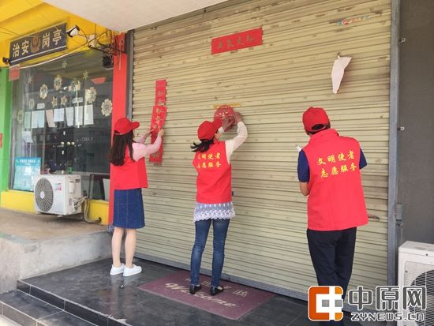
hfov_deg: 61.6
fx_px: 364
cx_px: 217
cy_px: 163
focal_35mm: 29
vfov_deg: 48.3
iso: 32
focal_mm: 4.15
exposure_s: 1/344
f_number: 2.2
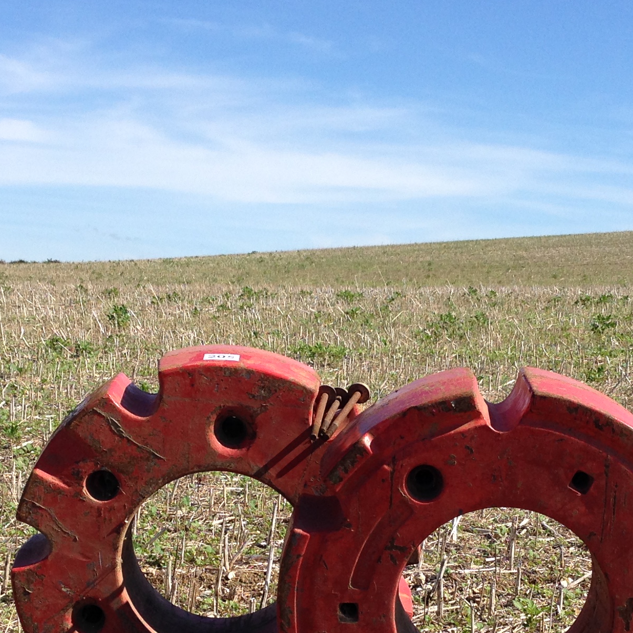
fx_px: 1634
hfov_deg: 21.9
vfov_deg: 21.8
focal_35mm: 79
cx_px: 363
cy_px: 464
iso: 50
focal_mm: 4.12
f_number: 2.4
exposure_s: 1/1466
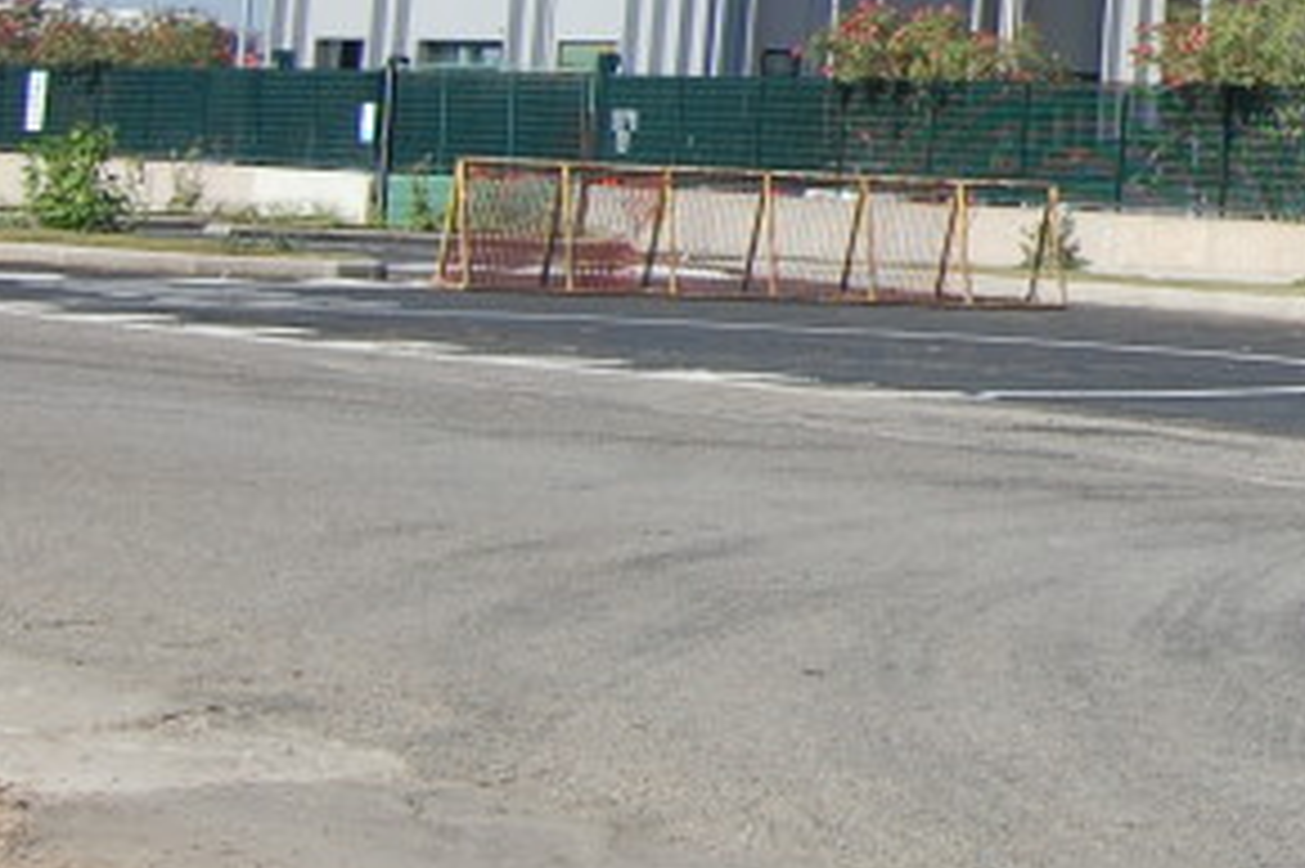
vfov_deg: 10.5
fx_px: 4601
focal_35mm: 127
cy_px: -283
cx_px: 2200
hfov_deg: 14.5
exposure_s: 1/400
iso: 200
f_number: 10
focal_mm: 24
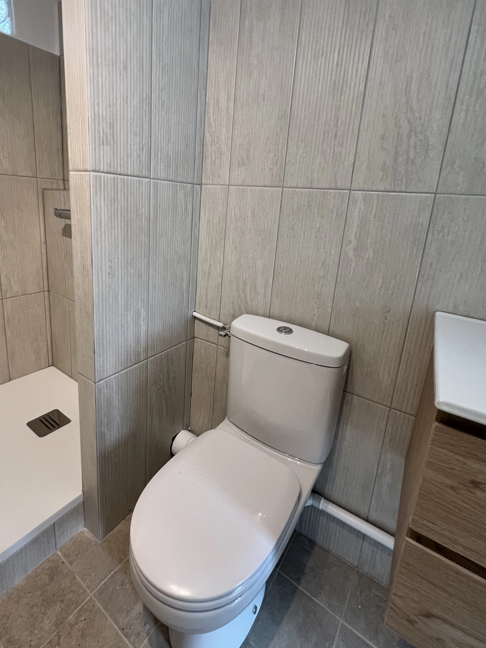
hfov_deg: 77.9
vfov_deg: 93.7
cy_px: 273
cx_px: 221
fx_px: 300
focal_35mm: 16
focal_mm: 1.57
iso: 160
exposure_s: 1/99
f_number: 1.8
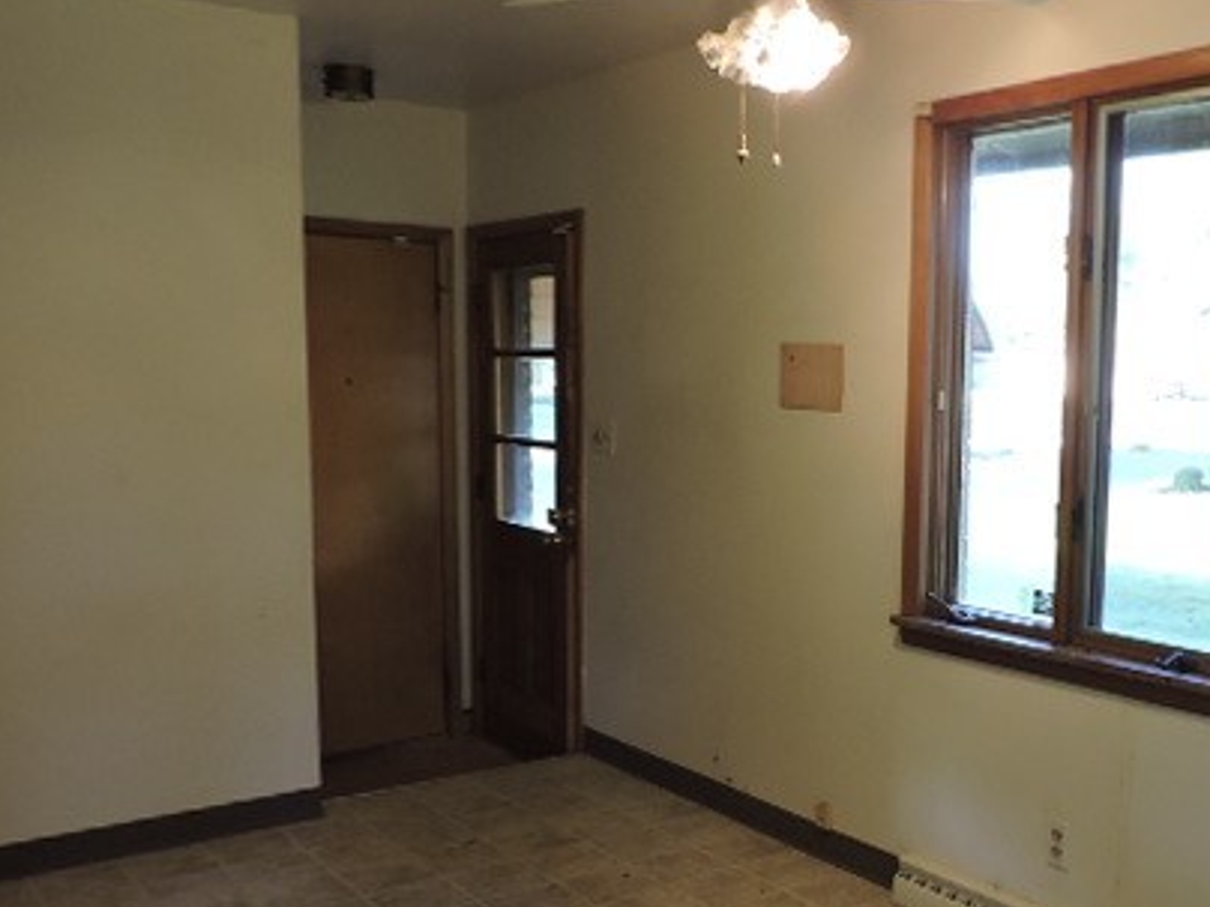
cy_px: 545
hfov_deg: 47.7
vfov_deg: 37.6
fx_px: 1328
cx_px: 857
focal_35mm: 38
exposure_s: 1/30
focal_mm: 4.3
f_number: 3
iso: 360
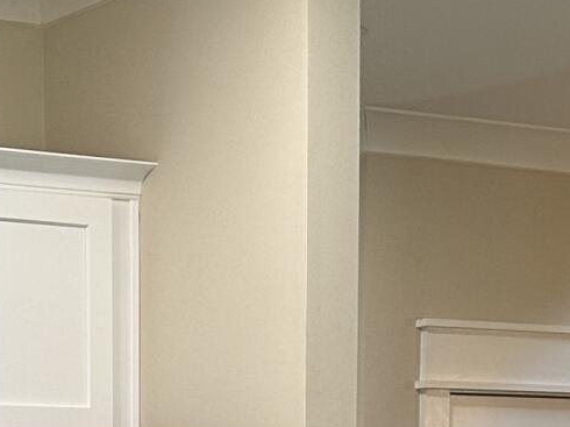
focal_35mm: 147
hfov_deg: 13.2
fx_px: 2419
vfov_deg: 9.2
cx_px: -76
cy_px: 966
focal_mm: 6.86
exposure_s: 1/120
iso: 125
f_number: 1.78
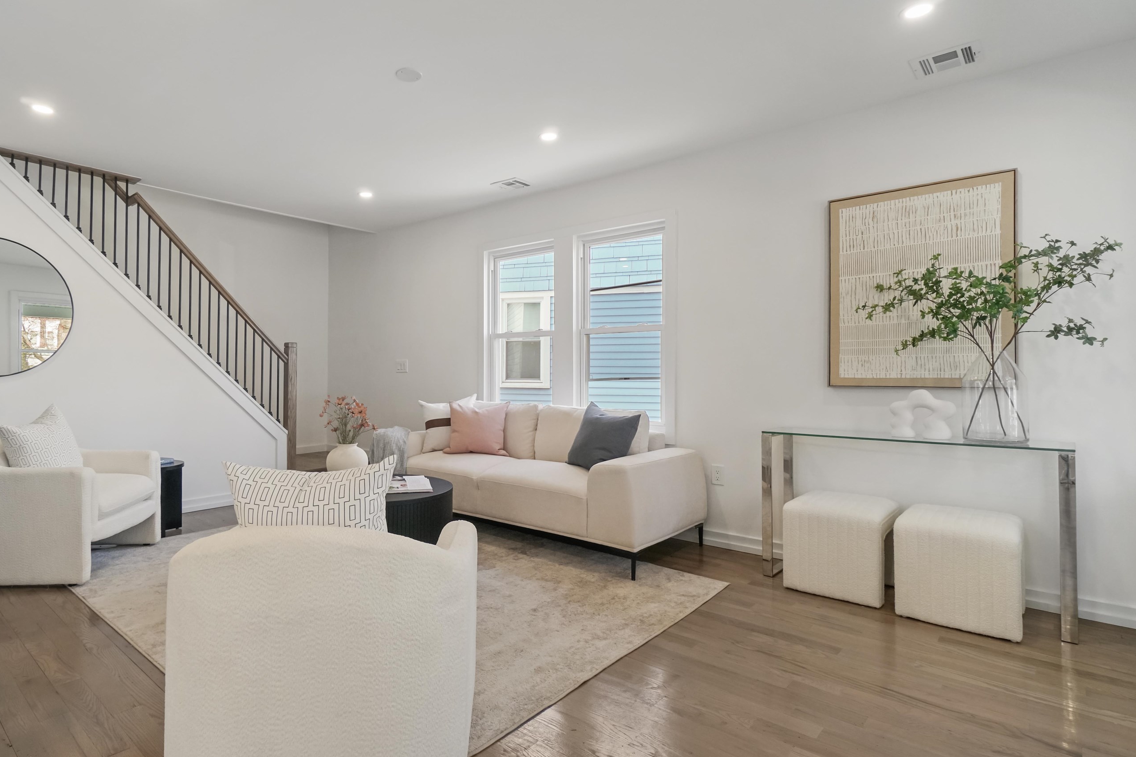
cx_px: 488
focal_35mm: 18
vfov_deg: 67.4
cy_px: 368
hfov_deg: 89.4
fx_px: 568
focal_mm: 10
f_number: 8
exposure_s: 1/60
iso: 200
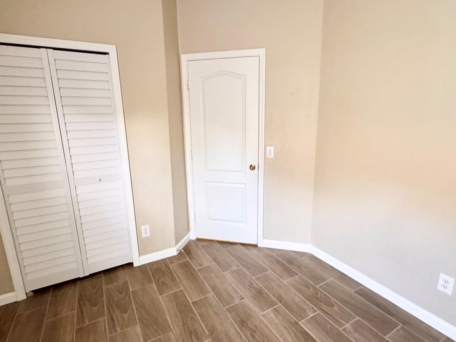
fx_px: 250
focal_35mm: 19
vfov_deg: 68.7
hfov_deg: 84.6
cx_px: 236
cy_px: 171
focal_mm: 2.22
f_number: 2.2
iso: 250
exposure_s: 1/60
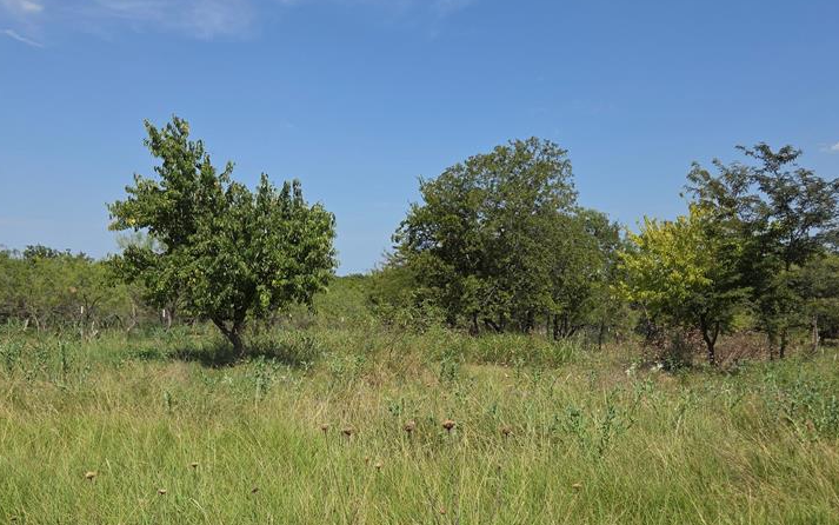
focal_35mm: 35
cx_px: 402
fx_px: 800
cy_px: 363
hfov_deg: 55.3
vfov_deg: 35.8
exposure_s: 1/7599
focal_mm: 5.4
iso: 80
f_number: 1.8
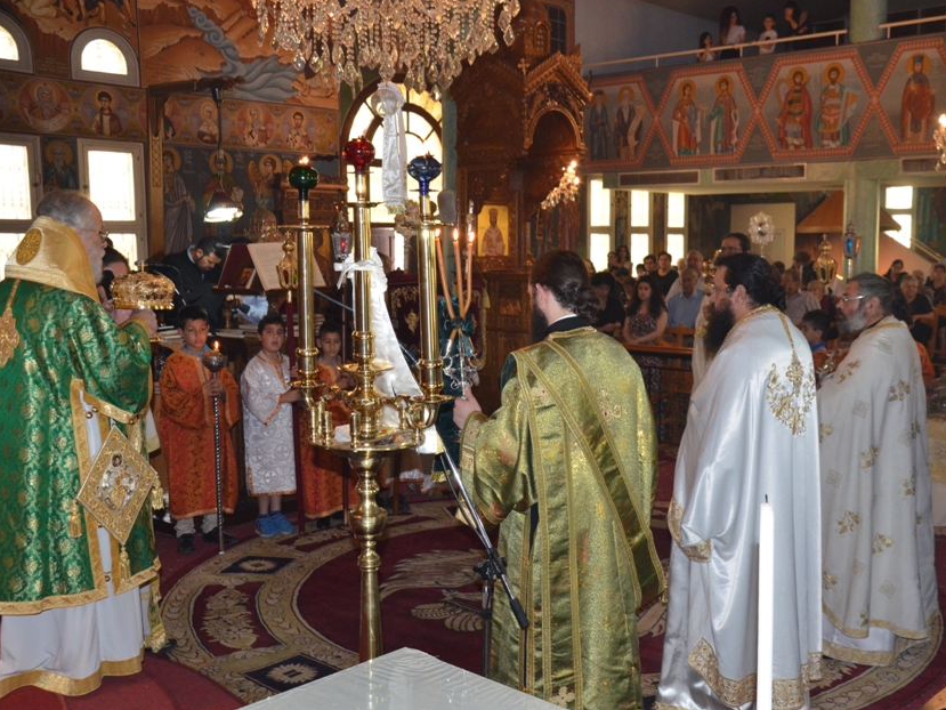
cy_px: 354
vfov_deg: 36.0
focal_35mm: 40
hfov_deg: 46.7
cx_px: 524
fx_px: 1093
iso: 2000
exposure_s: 1/60
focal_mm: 24
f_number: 6.3
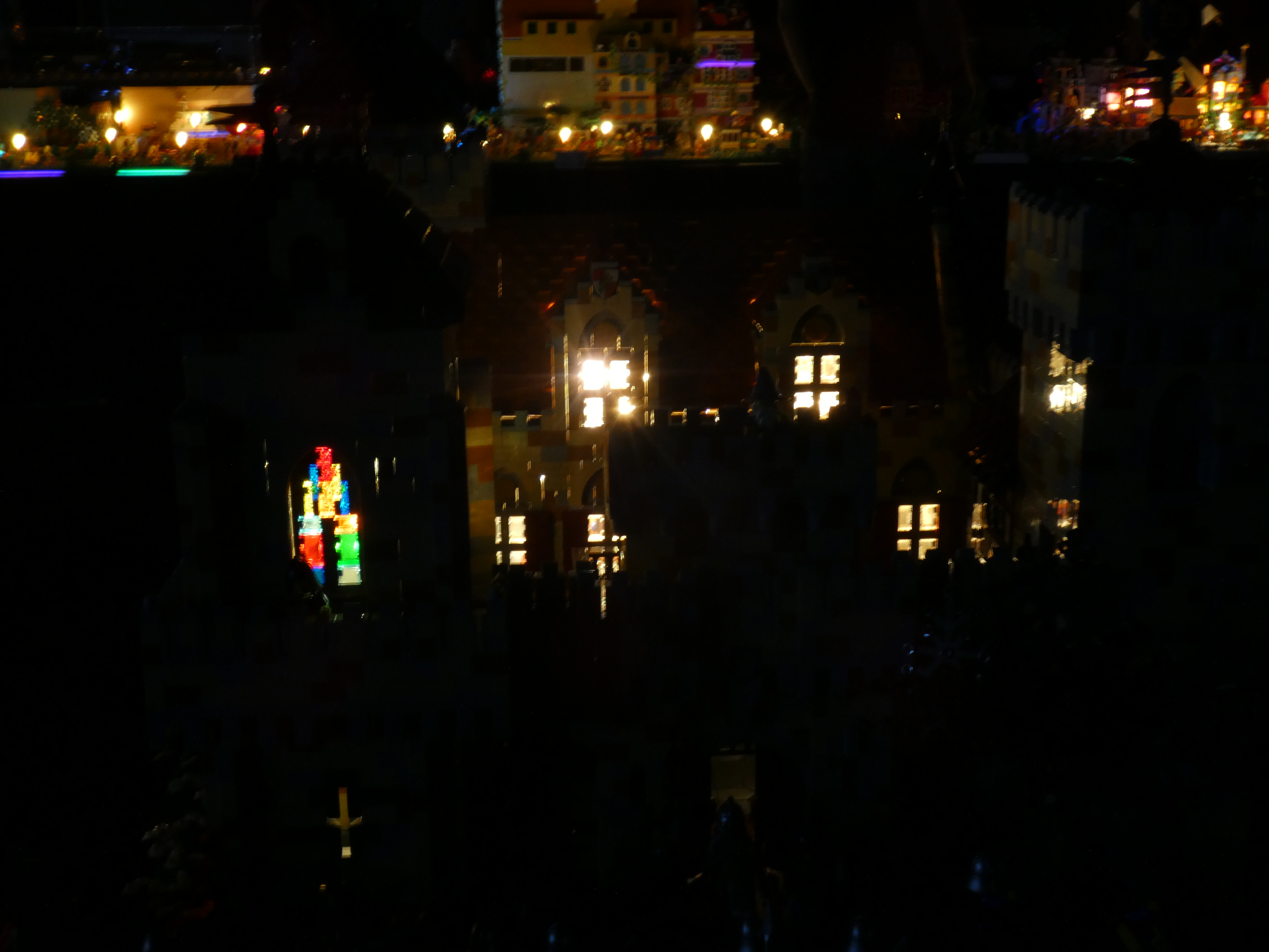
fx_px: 1576
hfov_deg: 43.9
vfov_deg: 33.6
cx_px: 634
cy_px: 476
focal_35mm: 43
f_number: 5.6
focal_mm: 7.8
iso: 200
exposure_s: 4
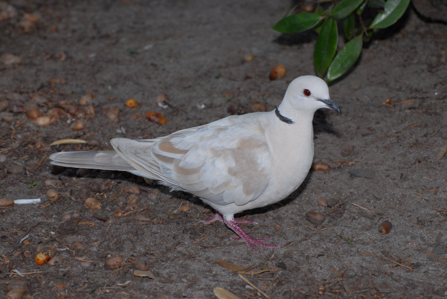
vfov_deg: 6.8
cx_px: 224
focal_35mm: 202
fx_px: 2517
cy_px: 150
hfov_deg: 10.1
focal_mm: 135
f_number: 10
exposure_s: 1/90
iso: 200
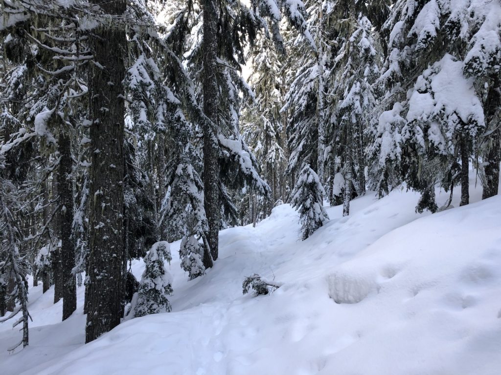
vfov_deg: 49.7
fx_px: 405
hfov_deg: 63.4
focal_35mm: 28
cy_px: 188
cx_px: 250
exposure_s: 1/120
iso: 50
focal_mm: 3.99
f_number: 1.8
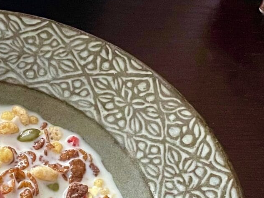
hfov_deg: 17.9
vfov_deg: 14.1
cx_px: -43
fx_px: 800
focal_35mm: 105
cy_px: 134
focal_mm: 4.2
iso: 500
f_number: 1.6
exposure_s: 1/51
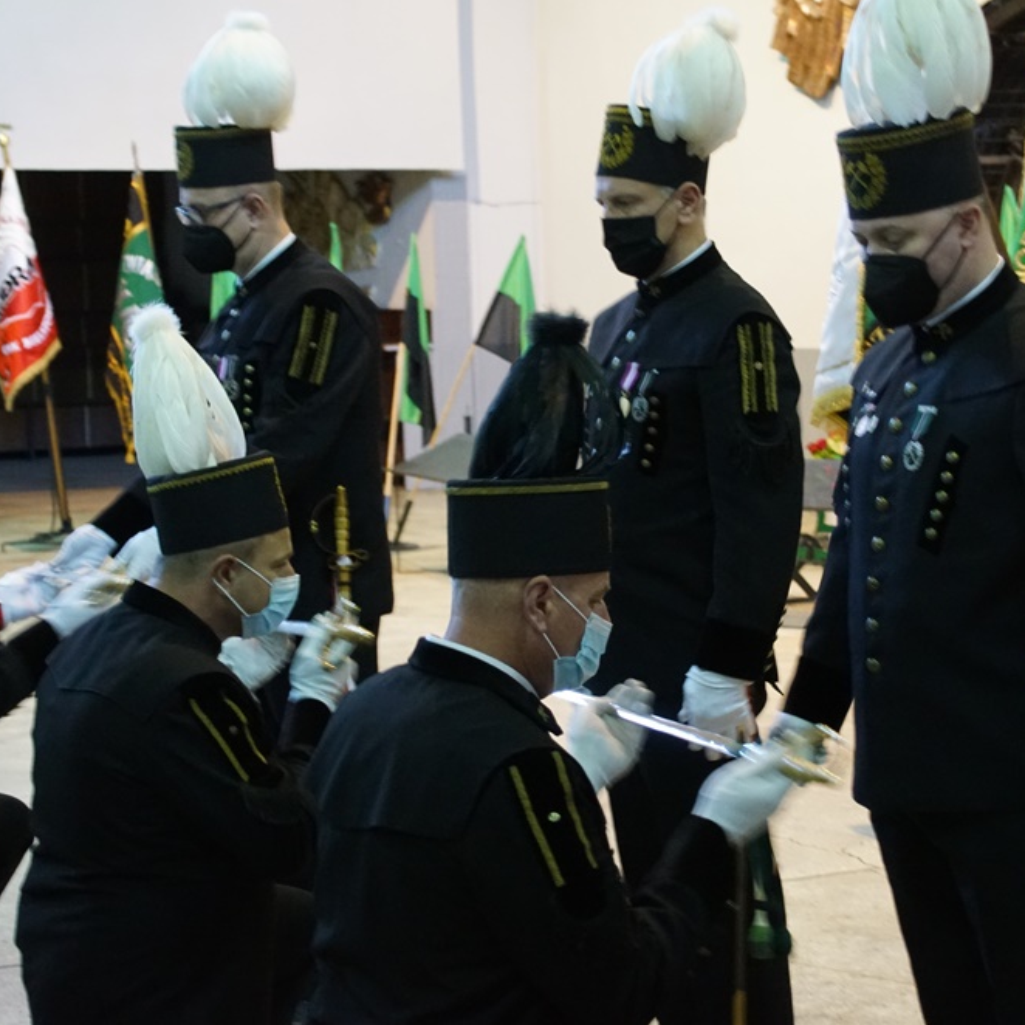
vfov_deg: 22.5
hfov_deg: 22.4
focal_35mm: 77
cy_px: 513
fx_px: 2580
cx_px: 655
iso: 3200
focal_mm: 40
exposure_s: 1/30
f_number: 4.5
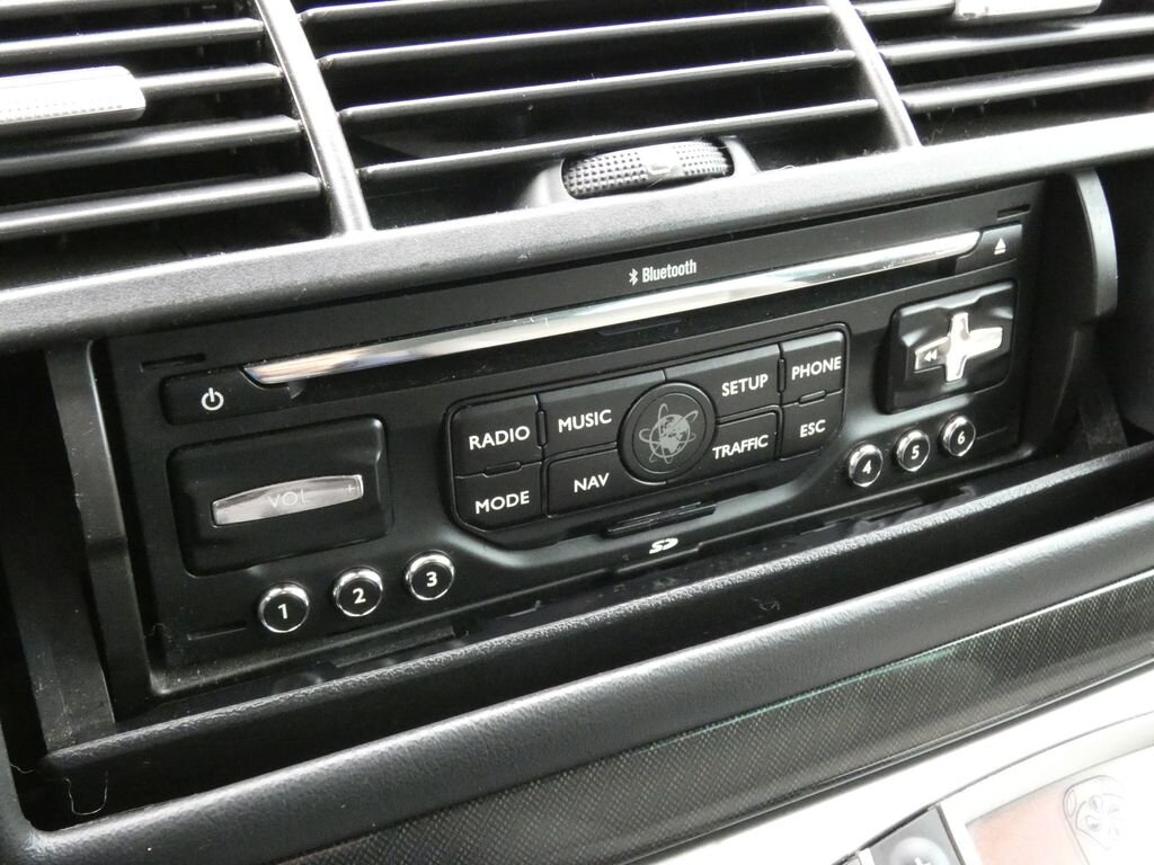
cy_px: 432
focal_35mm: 39
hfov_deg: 47.9
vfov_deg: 36.8
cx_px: 577
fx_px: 1300
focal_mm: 7.1
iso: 1600
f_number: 5.6
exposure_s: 1/40
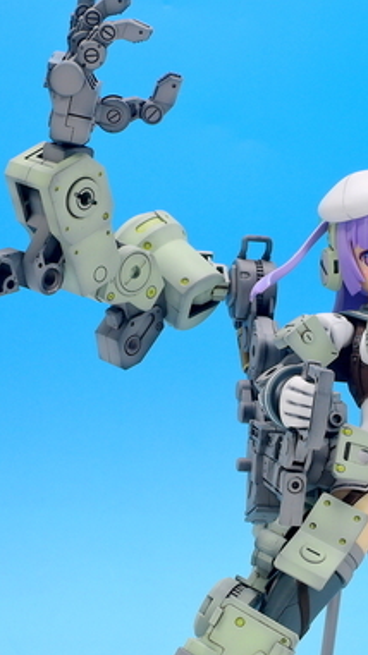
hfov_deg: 10.5
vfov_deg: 18.6
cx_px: 342
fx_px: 1997
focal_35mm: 115
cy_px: 349
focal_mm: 14.3
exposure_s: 1
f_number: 8
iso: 80
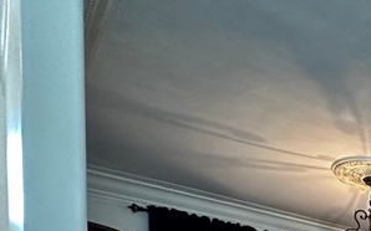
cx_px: 555
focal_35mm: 51
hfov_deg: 27.5
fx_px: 515
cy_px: 397
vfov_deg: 19.8
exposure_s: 1/60
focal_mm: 2.22
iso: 250
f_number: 2.2
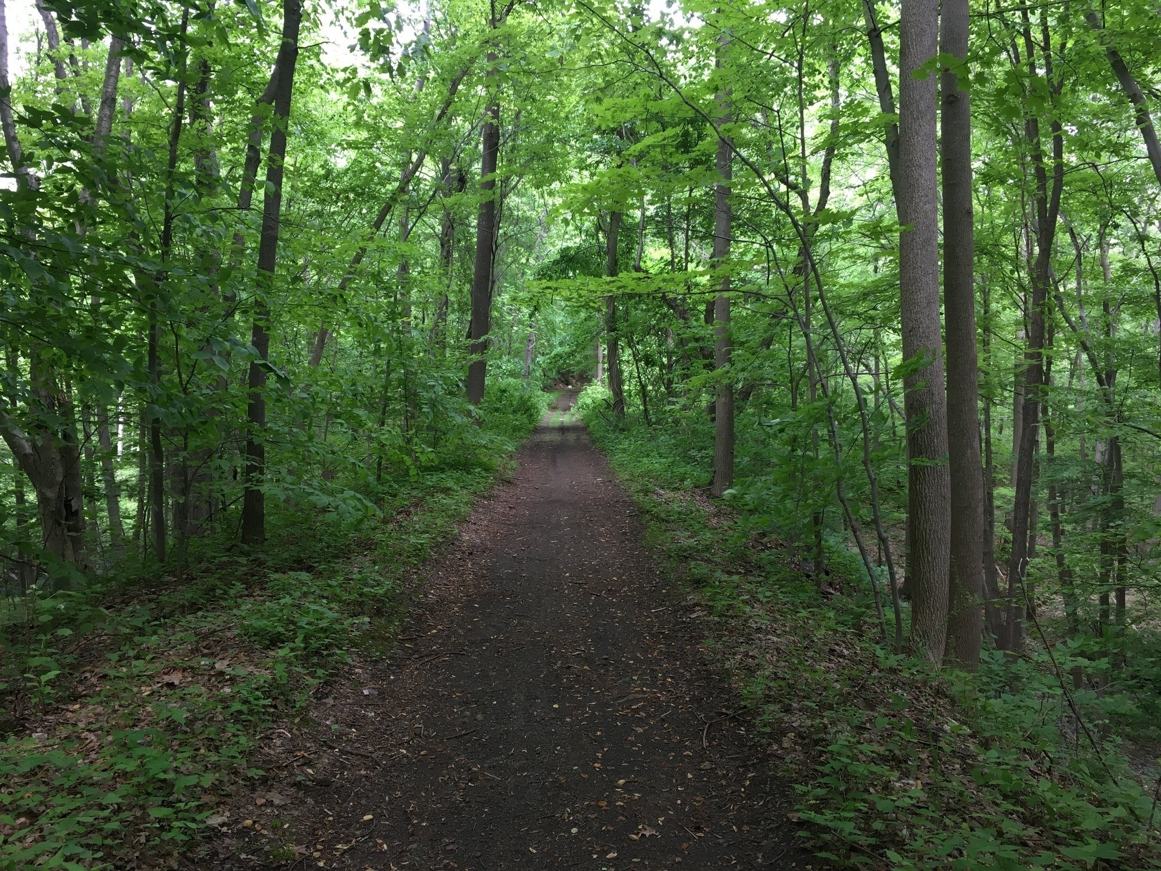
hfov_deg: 61.7
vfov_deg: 48.2
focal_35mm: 29
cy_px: 436
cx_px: 580
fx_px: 973
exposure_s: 1/40
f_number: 2.2
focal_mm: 4.15
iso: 25
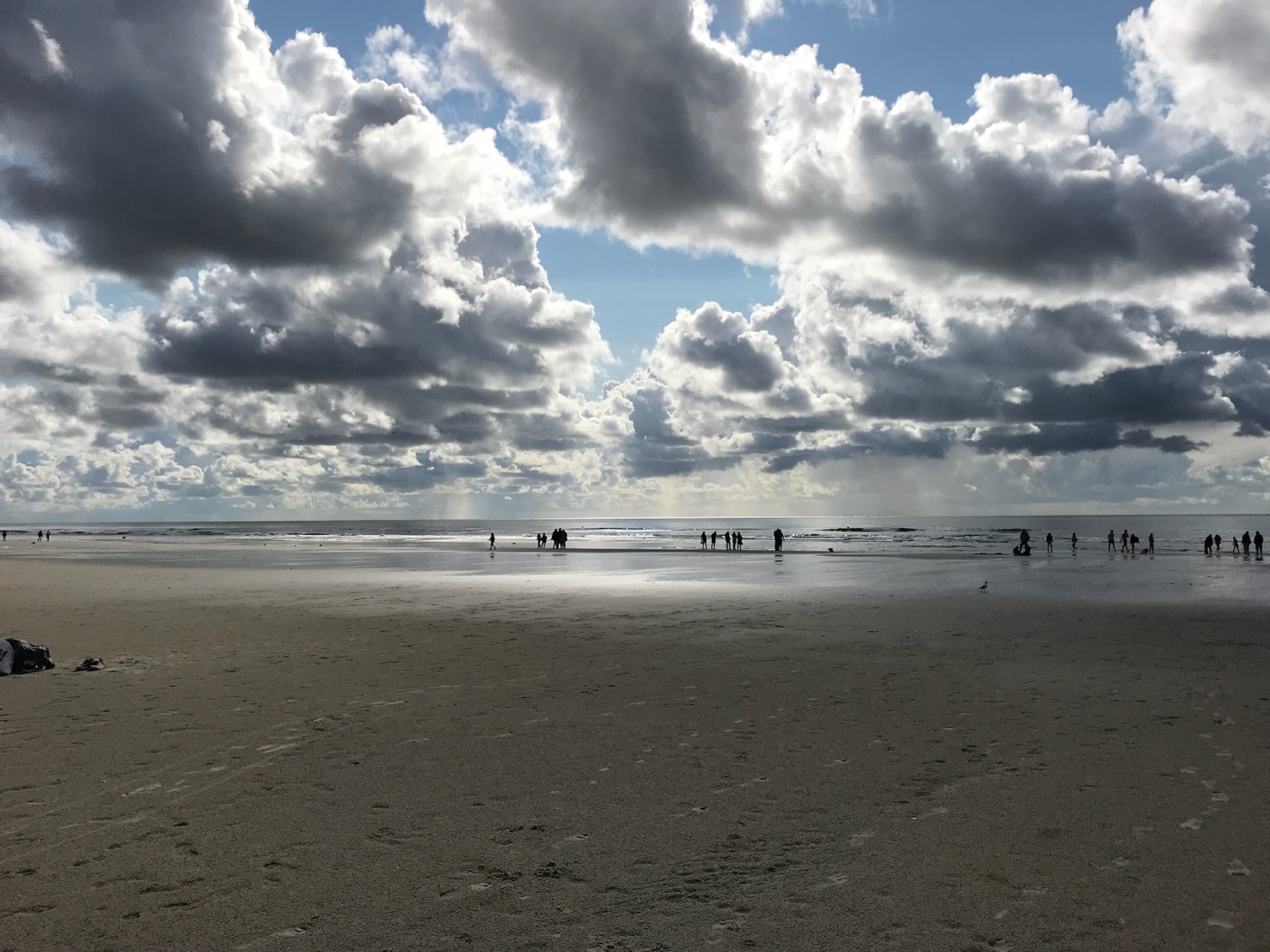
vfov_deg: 49.7
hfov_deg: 63.4
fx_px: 1027
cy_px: 476
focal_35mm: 28
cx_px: 635
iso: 25
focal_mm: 3.99
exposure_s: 1/13699
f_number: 1.8
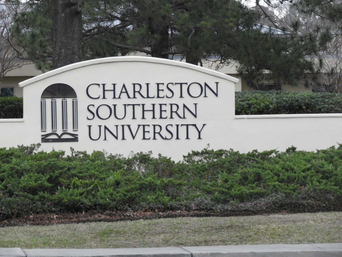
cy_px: 128
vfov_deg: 4.5
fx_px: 3260
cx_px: 171
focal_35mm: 330
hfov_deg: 6.0
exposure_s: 1/125
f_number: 5.5
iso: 360
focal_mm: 59.1
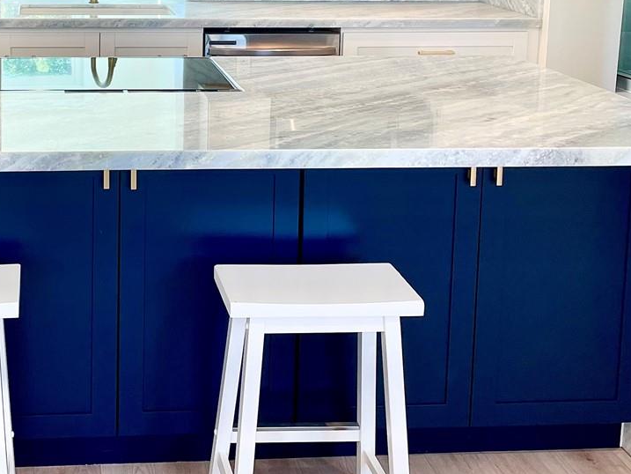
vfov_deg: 24.4
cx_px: 114
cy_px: 39
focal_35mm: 58
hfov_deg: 32.2
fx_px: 1057
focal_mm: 4.2
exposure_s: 1/120
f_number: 1.6
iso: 64
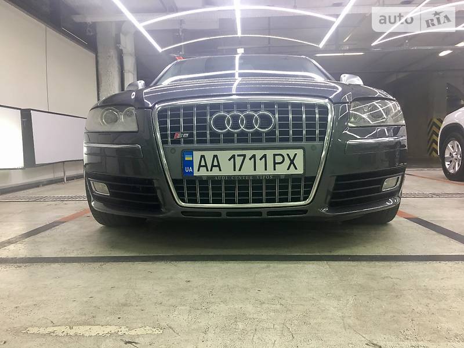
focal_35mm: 29
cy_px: 174
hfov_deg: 61.7
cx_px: 232
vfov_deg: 48.2
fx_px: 389
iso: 50
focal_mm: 4.2
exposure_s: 1/17
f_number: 2.2
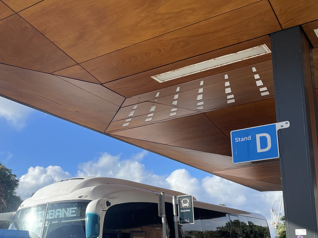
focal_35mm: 49
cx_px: 69
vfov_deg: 29.0
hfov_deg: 37.7
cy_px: 191
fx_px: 450
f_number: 1.6
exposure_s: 1/2681
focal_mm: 4.2
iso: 32
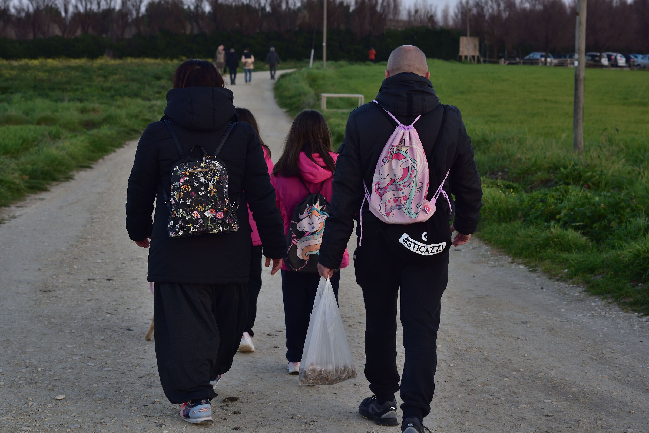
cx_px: 324
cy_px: 216
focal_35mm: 35
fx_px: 631
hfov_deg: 54.4
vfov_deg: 37.9
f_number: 5.6
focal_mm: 35
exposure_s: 1/250
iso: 400
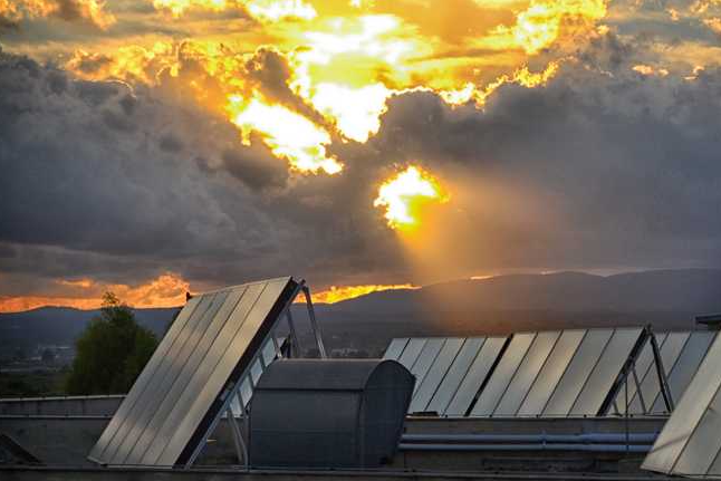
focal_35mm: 128
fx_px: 2559
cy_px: 157
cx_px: 551
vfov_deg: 10.7
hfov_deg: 15.9
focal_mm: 55
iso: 100
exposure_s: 1/200
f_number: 9
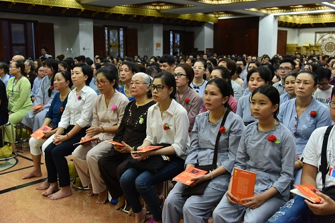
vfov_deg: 35.0
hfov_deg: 50.7
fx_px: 353
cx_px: 168
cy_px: 112
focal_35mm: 38
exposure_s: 1/80
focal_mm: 38
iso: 2500
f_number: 4.5
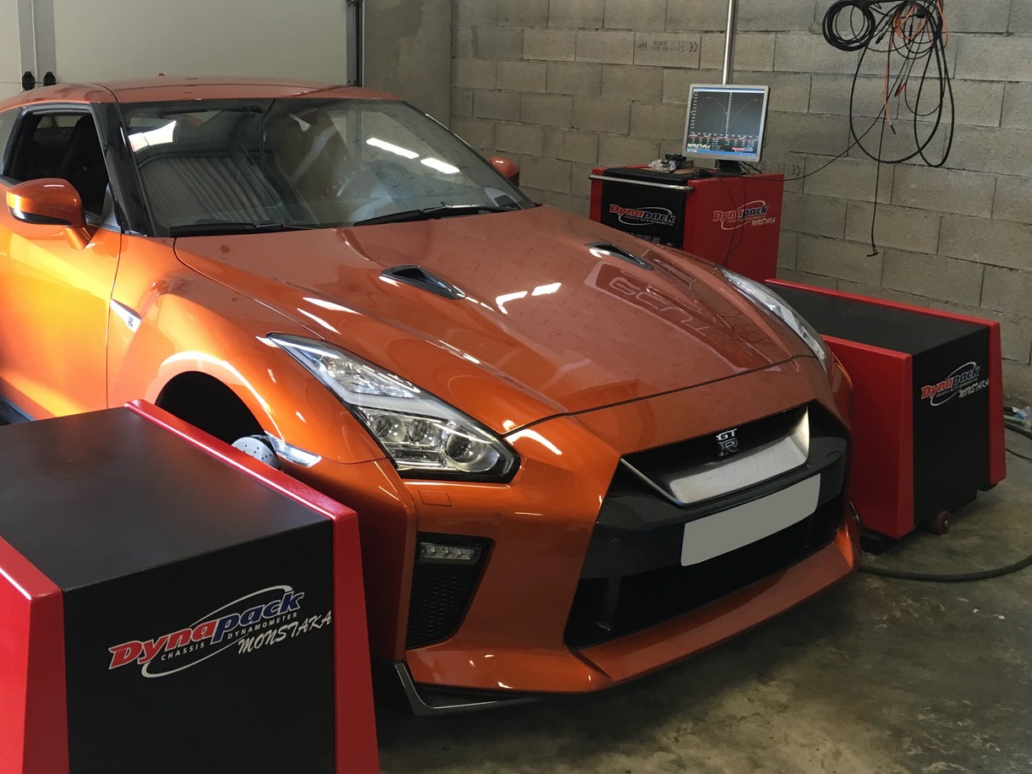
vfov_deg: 37.4
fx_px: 1133
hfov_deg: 49.0
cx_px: 491
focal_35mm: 38
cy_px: 271
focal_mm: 4.15
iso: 100
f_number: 2.2
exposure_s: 1/33
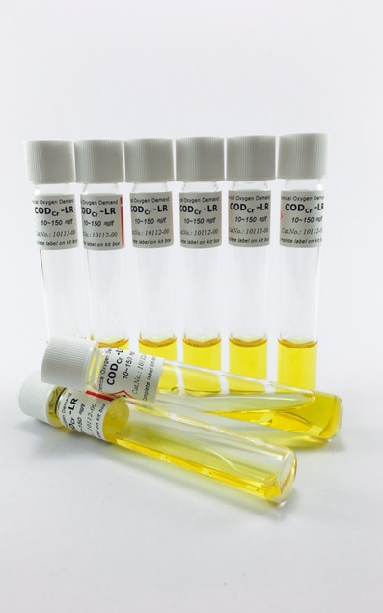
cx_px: 186
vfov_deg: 61.2
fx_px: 518
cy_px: 308
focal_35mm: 31
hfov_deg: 40.6
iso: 25
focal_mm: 4.15
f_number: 2.2
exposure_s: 1/103
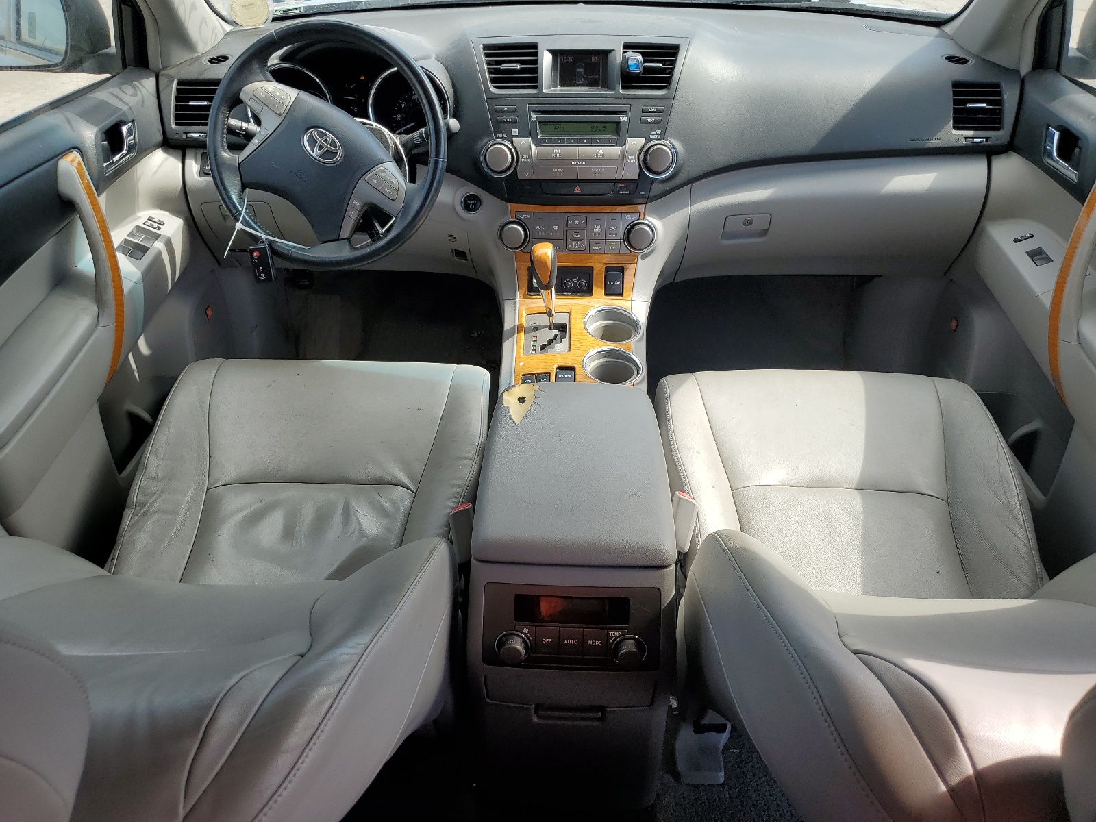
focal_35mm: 26
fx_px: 823
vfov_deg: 53.1
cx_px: 548
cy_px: 411
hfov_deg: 67.3
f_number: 1.5
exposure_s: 1/714
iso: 50
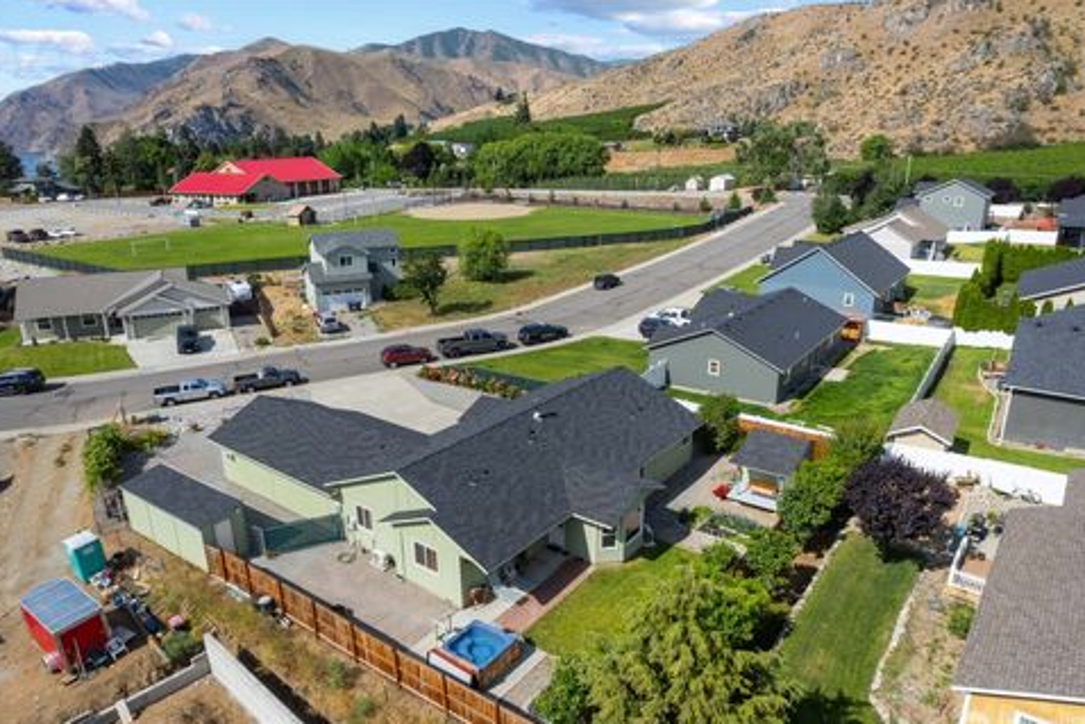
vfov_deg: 55.1
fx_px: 693
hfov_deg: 76.1
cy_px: 376
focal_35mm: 23
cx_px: 552
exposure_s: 1/2000
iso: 100
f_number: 2.8
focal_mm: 8.38
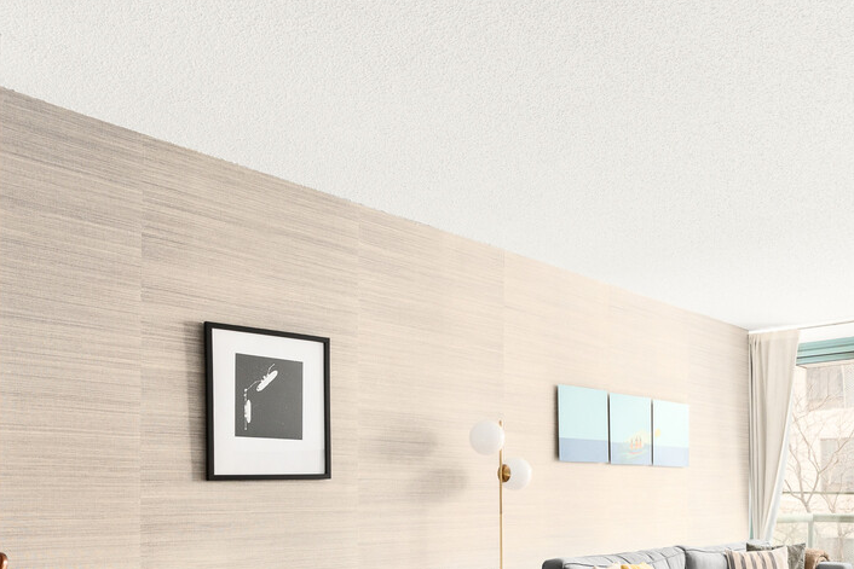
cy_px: 484
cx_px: 592
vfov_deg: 37.0
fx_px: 807
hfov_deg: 54.3
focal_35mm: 34
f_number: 11
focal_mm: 16
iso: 320
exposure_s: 2
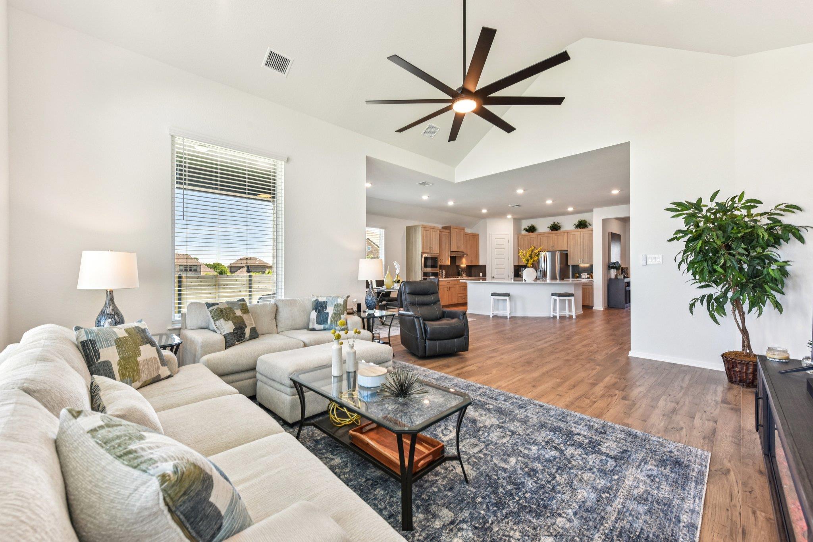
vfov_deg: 81.2
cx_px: 406
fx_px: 316
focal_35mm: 14
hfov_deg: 104.3
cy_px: 271
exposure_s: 1/15
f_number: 8
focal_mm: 14
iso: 140
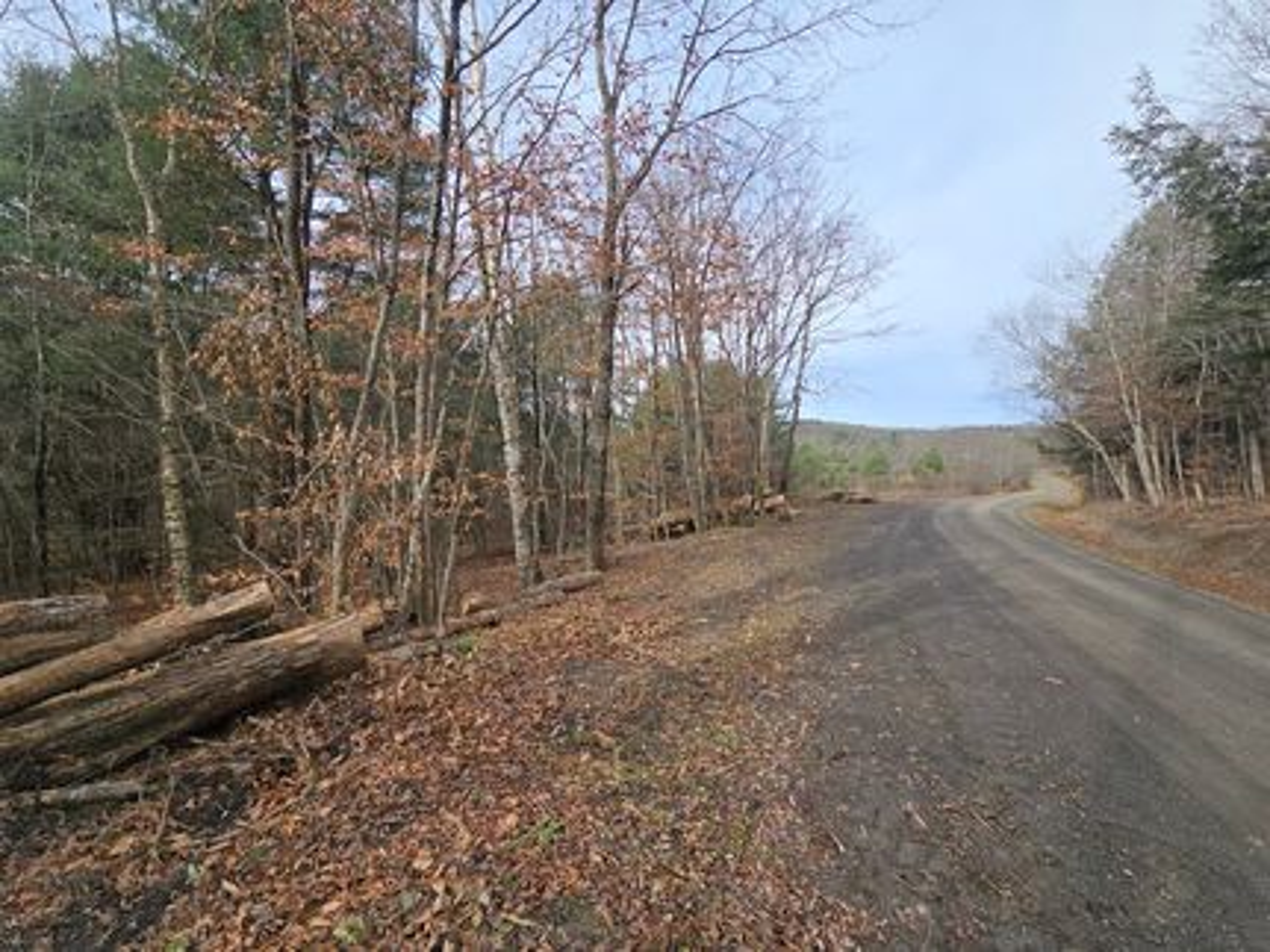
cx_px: 635
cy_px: 476
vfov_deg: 89.9
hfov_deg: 106.2
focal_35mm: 13
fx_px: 477
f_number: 2.2
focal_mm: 2.2
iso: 50
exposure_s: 1/1123
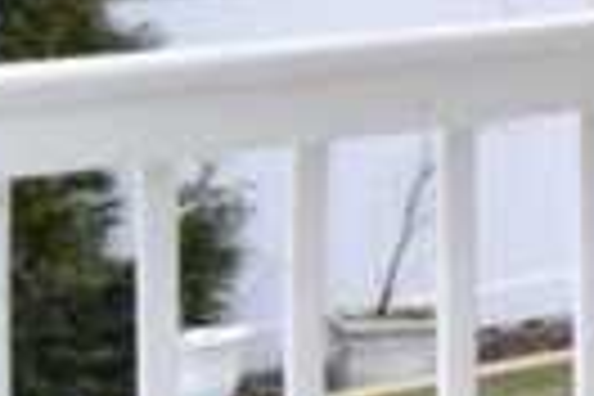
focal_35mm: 128
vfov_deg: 10.0
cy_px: -380
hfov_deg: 9.1
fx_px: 2110
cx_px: 2164
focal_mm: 11
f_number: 16
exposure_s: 1/125
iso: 640
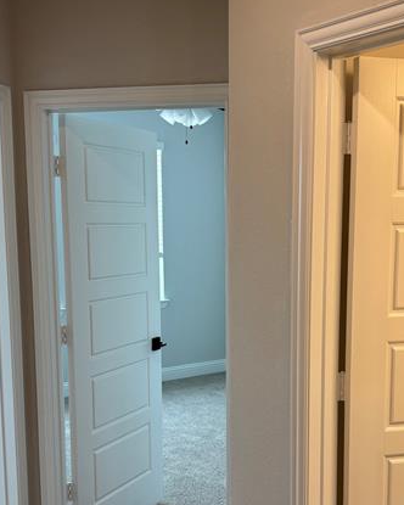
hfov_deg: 32.1
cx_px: 224
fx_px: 702
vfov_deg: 39.2
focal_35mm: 47
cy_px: 320
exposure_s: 1/120
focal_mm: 5.96
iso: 80
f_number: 1.6
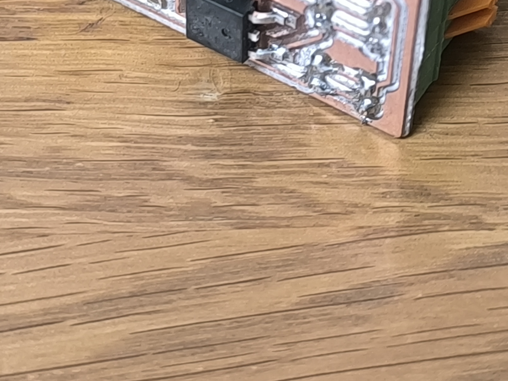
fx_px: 1673
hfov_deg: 17.3
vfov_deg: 12.7
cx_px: 261
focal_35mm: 114
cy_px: -87
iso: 1250
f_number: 1.65
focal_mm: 6.14
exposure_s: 1/25
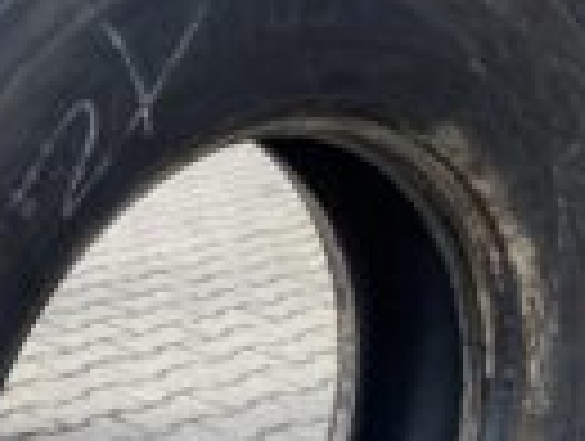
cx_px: 194
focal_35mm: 86
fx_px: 1456
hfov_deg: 22.6
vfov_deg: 16.8
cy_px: 461
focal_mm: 4.25
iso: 32
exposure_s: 1/182
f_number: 1.8
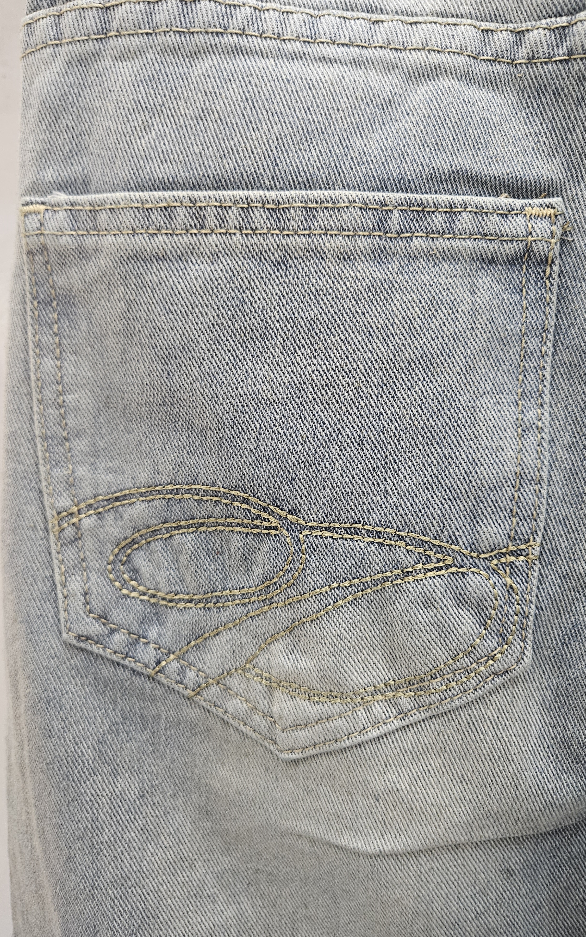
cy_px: 461
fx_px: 639
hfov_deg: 49.2
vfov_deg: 72.5
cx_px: 314
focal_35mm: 25
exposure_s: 1/120
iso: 500
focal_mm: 5.4
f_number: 1.8
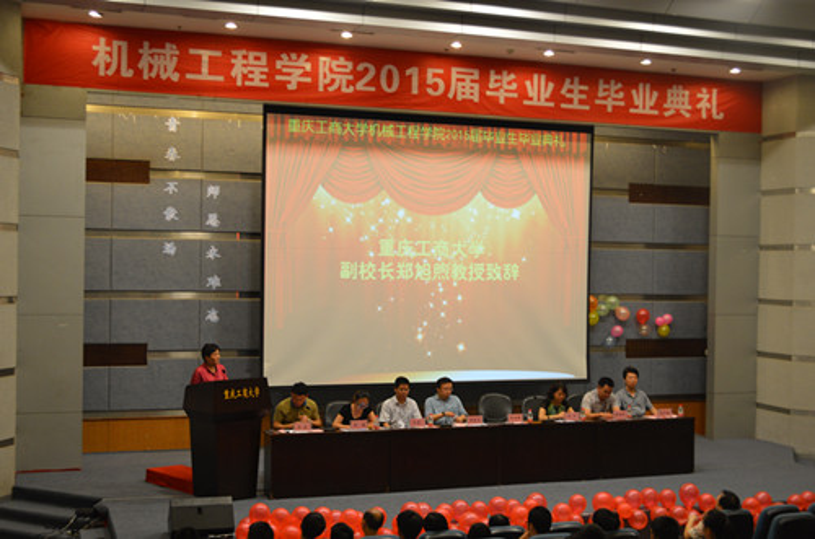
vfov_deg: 27.9
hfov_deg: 41.2
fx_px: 1084
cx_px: 408
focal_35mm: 48
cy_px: 270
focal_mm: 32
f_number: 4.8
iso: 560
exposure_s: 1/15
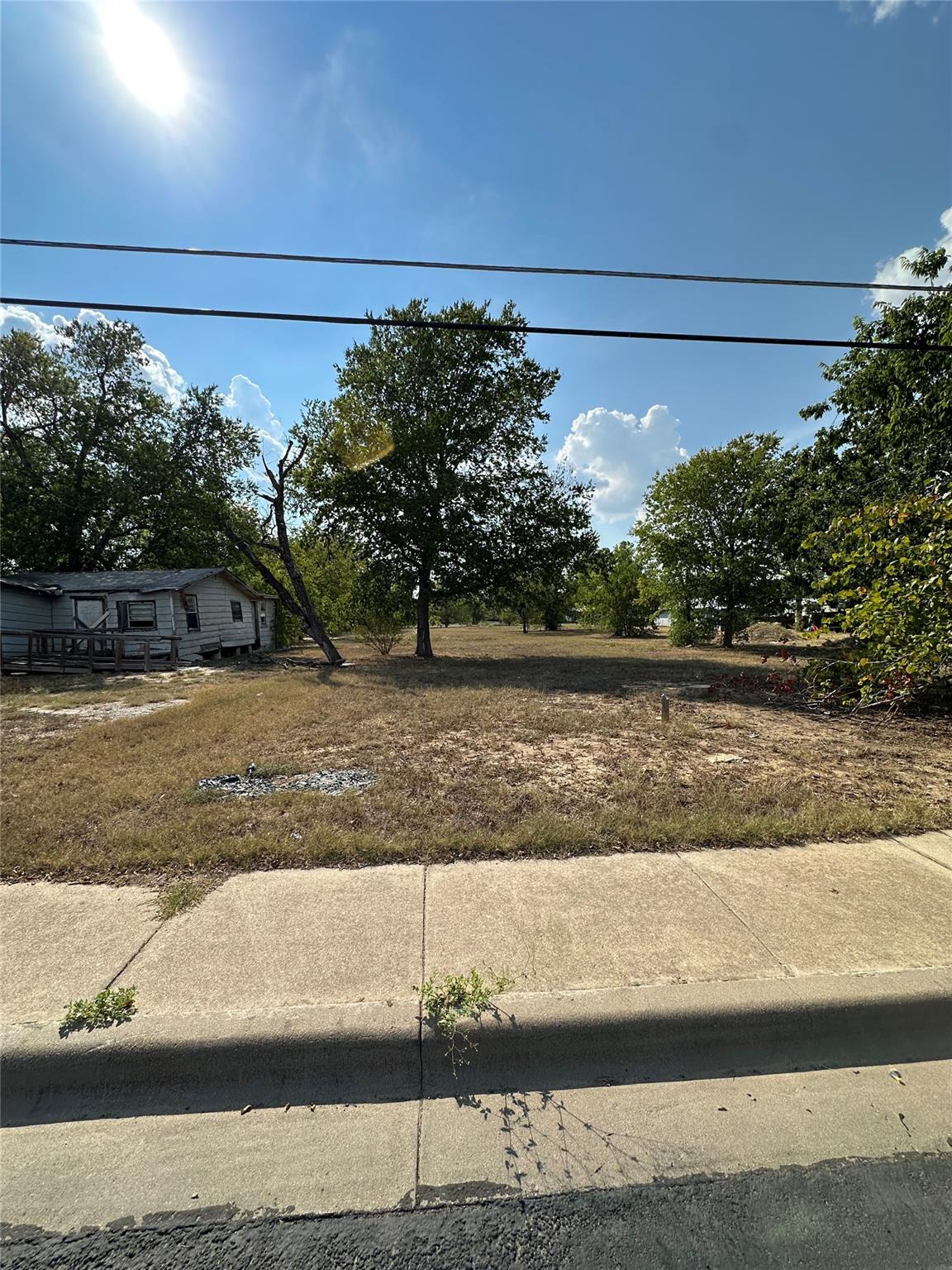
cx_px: 476
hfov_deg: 85.7
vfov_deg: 102.1
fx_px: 513
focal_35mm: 14
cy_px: 635
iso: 50
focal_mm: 2.22
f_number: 2.2
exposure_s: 1/1984
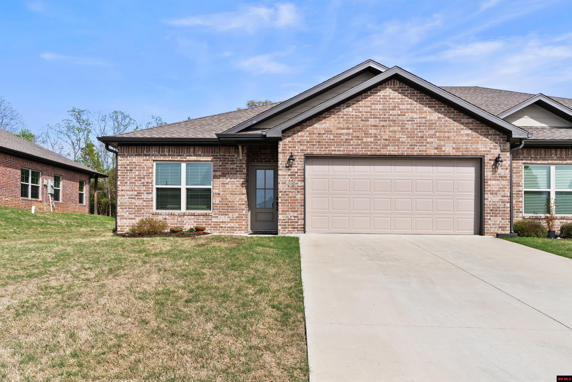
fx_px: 429
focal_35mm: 27
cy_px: 191
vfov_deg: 47.9
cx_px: 286
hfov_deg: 67.4
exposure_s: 1/160
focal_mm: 18
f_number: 9
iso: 200
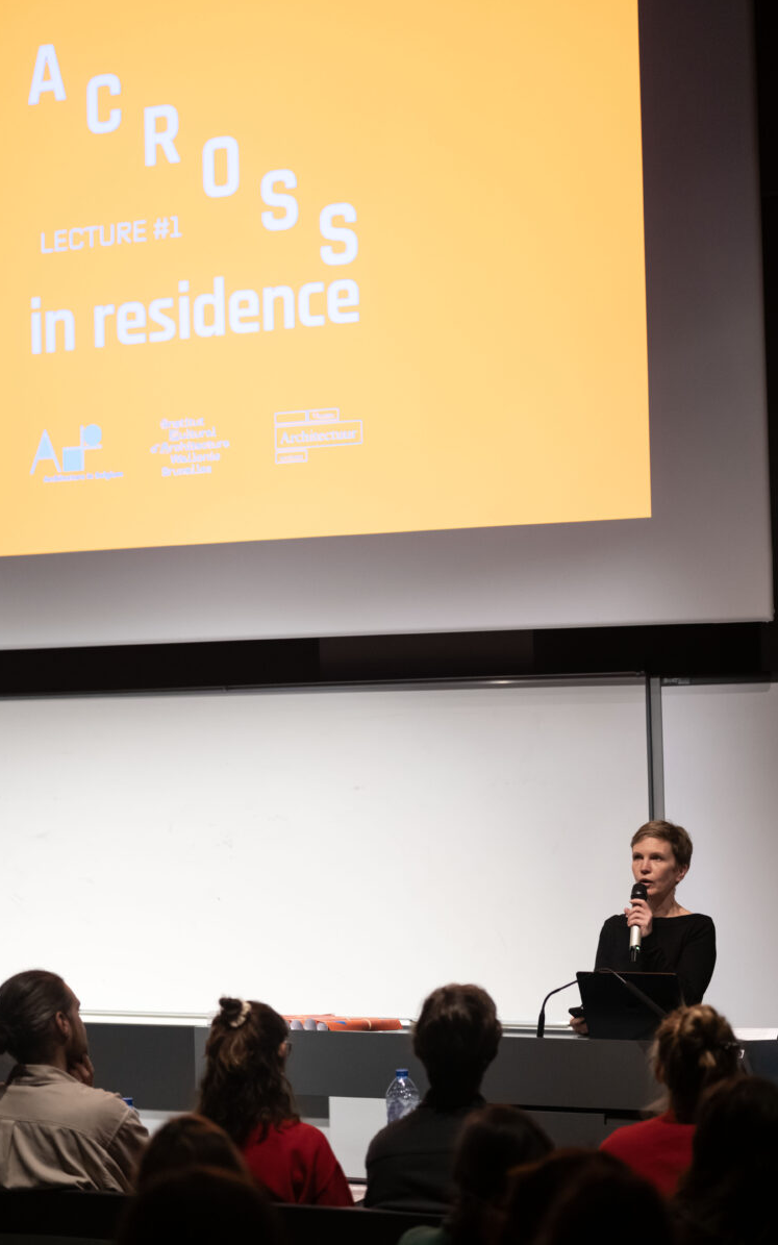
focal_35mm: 86
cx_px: 370
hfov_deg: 15.2
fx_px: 2917
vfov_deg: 24.1
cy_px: 621
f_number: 1.6
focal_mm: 56
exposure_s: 1/125
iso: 1250
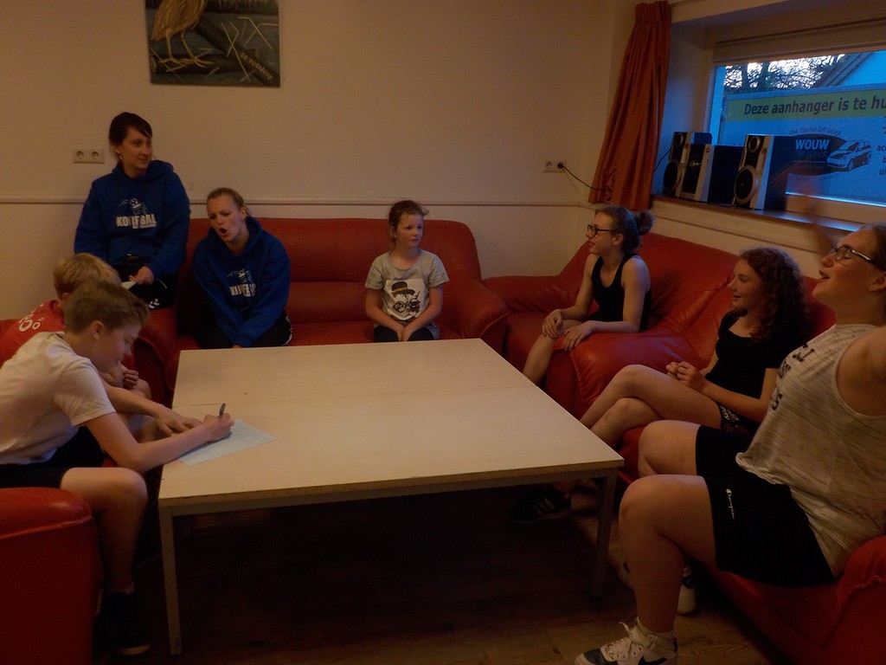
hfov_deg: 60.0
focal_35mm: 30
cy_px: 332
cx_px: 443
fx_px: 768
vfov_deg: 46.8
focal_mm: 4.1
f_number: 3.3
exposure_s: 1/30
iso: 220
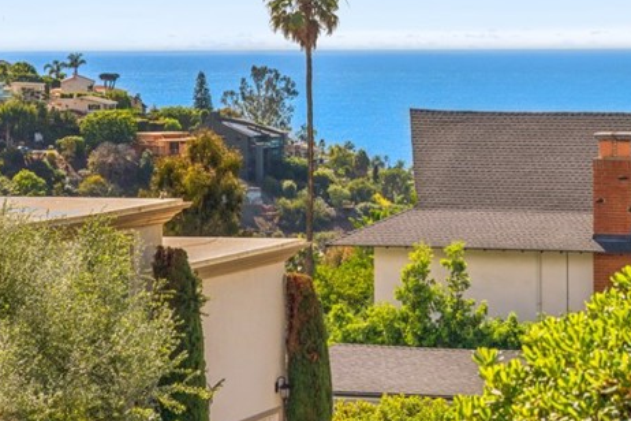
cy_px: 43
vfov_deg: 8.8
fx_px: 2717
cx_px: 429
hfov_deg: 13.2
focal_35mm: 155
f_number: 11
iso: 80
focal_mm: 70
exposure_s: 1/250
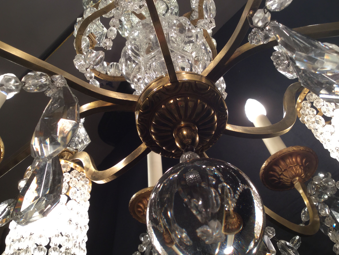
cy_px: 135
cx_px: 173
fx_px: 323
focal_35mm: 33
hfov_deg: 55.3
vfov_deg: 42.9
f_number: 2.4
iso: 25
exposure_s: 1/50
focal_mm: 3.3
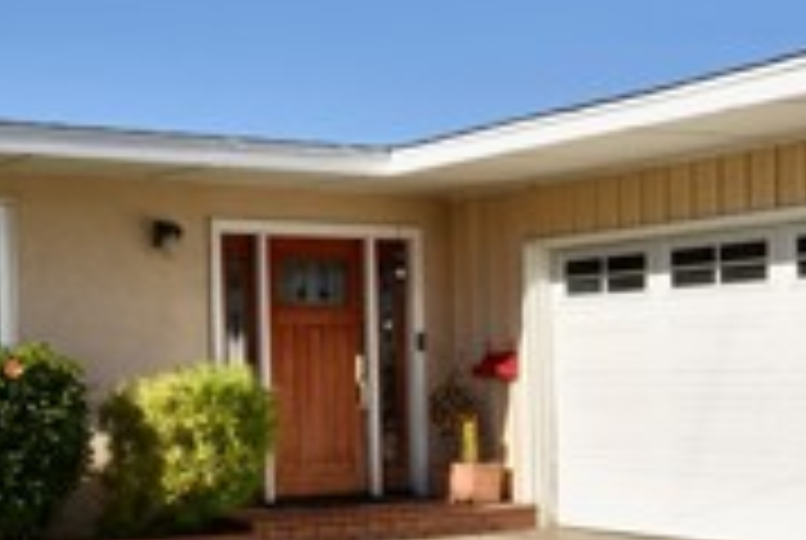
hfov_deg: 26.9
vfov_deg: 18.1
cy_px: 421
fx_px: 1682
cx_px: 392
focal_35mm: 75
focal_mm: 21
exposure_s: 1/200
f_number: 11
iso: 100
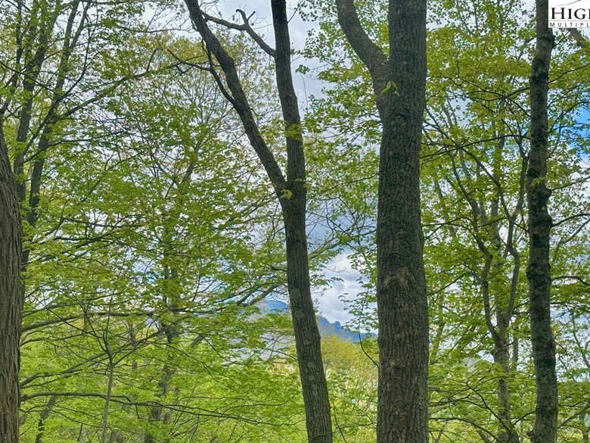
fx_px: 1074
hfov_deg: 30.7
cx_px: 315
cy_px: 280
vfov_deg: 23.2
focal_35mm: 63
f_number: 1.78
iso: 64
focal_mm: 6.86
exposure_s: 1/1095
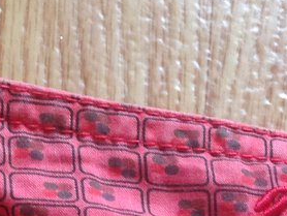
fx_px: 1311
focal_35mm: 158
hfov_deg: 12.0
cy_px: 445
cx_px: 400
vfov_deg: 8.8
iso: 80
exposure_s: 1/20
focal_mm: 4.12
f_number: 2.4
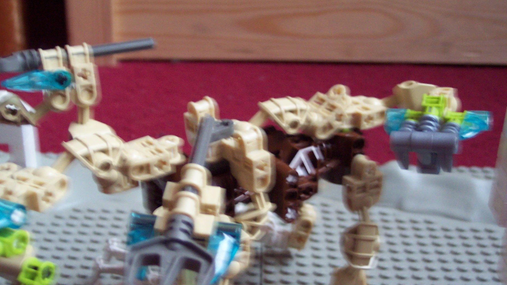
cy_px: 178
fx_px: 780
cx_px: 265
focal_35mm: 58
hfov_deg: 36.0
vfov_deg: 20.7
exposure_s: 1/8
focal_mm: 8
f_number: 2.8
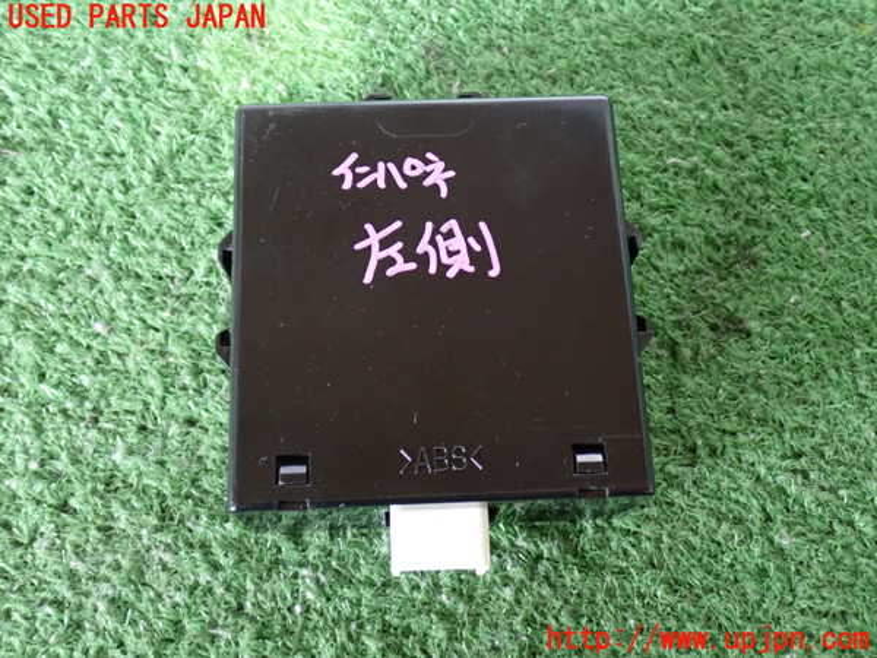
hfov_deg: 45.8
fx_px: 1039
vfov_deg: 35.1
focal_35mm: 41
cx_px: 438
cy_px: 329
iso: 800
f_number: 2.8
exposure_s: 1/10
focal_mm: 7.31
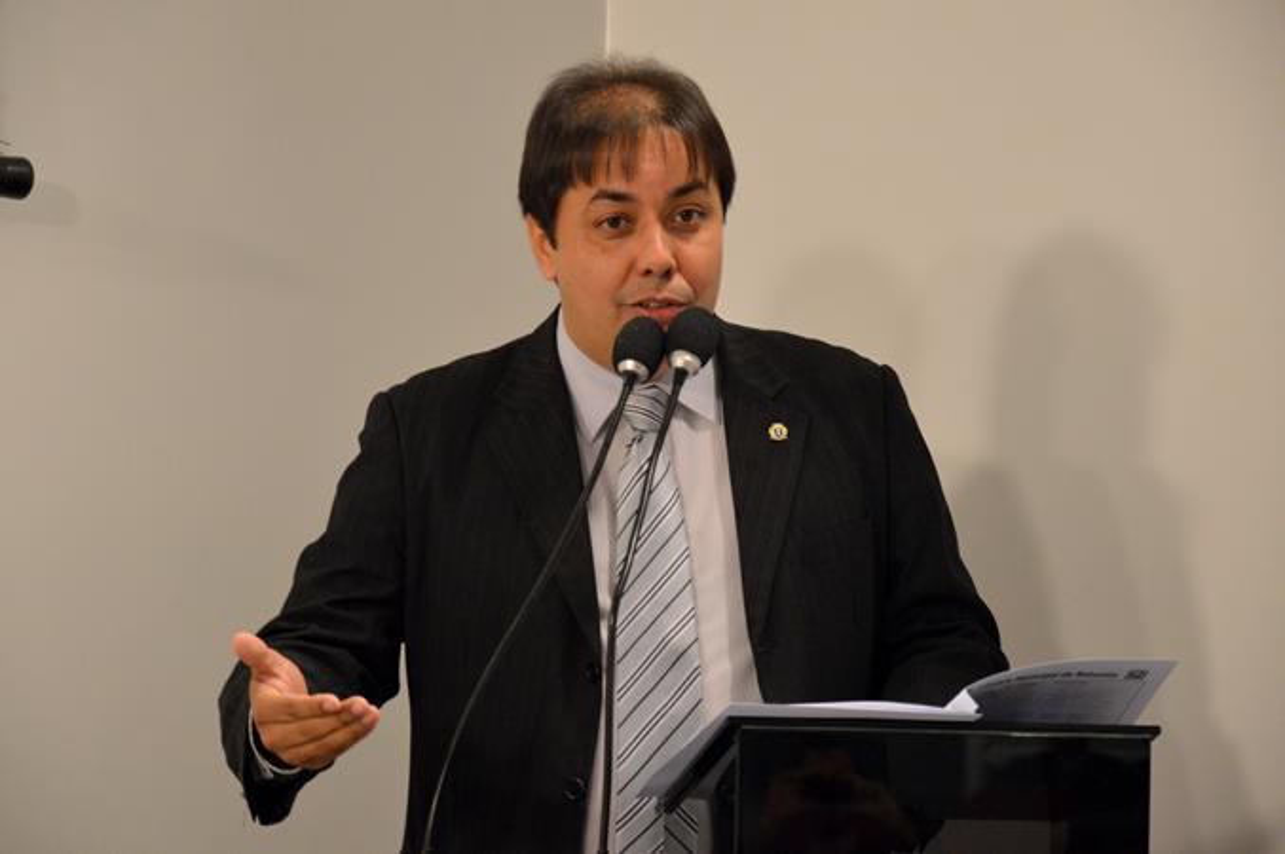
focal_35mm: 158
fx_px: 5616
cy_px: 427
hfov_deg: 13.1
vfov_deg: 8.7
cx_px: 642
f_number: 5.6
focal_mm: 105
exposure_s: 1/125
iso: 2200
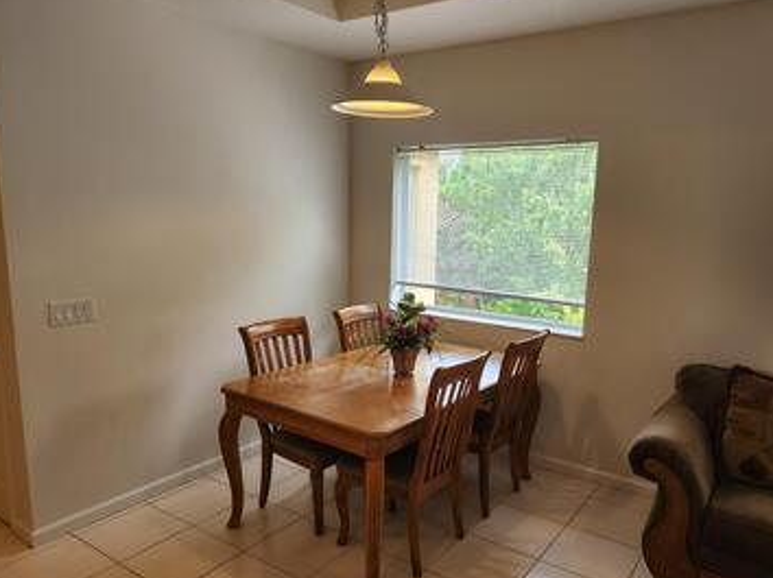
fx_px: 580
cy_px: 312
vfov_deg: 53.0
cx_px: 424
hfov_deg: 67.2
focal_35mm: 26
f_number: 1.8
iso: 125
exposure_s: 1/180
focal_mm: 5.4
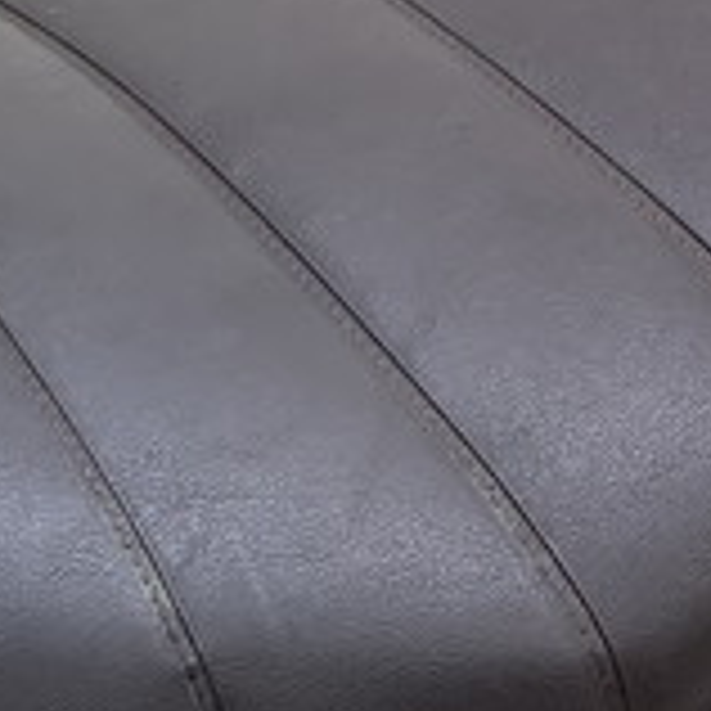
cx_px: -122
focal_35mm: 104
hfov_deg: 16.1
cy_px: 549
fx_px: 2417
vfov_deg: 16.6
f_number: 2.4
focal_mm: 3.3
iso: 50
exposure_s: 1/60
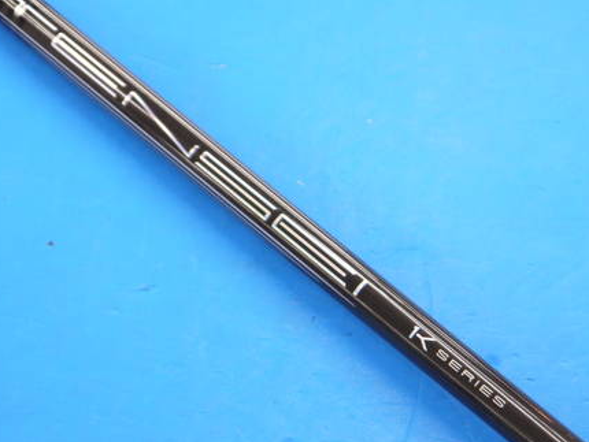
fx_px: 2128
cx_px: 308
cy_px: 239
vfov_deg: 11.9
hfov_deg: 15.8
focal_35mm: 125
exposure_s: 1/80
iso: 640
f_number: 5.6
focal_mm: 42
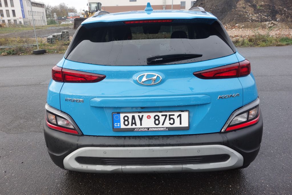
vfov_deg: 46.4
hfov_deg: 65.5
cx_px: 146
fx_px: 227
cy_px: 98
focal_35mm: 28
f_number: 5.6
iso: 125
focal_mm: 10.4
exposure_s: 1/80
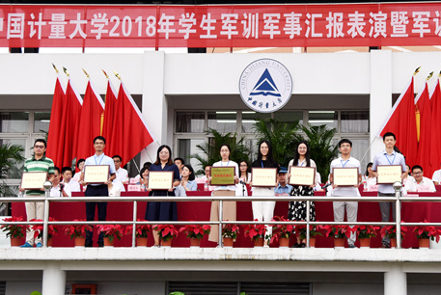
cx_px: 263
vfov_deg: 21.6
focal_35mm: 63
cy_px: 162
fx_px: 773
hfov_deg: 31.8
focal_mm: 48
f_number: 4
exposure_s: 1/250
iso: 250
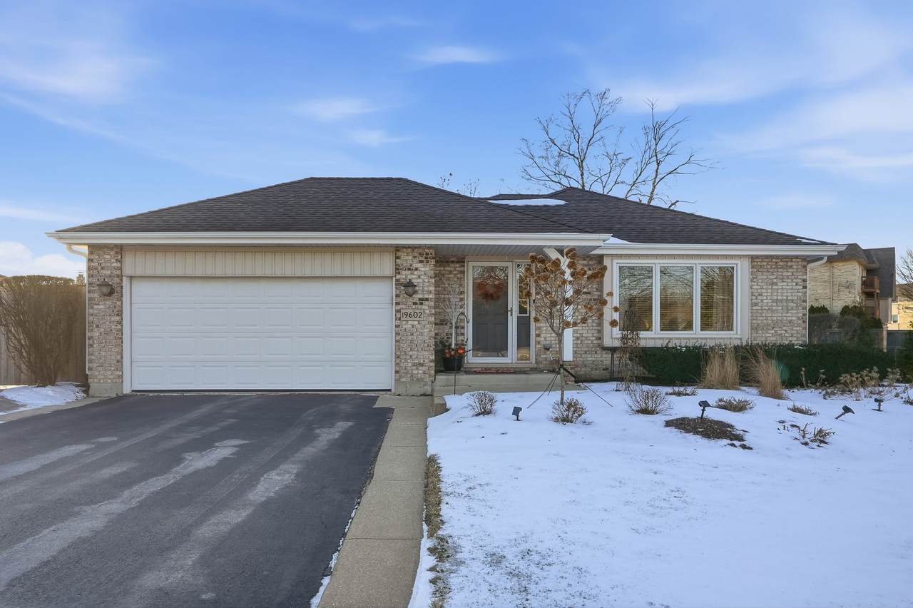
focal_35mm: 25
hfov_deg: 71.5
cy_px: 304
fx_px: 634
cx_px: 456
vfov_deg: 51.2
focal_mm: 25
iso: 1000
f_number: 8
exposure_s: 1/8000
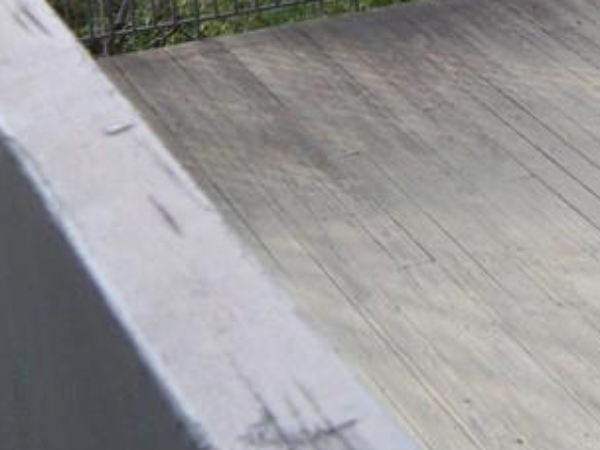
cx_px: 770
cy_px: -215
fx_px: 2045
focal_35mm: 118
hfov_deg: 15.9
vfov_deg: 12.0
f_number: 3.8
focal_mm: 5.9
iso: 64
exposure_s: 1/98.4
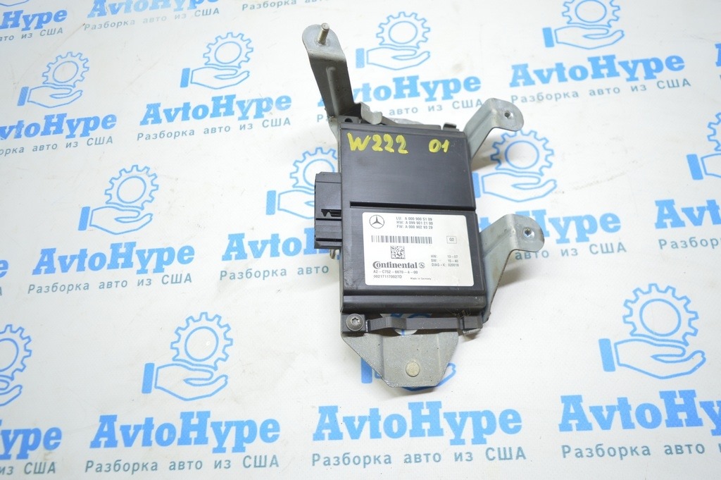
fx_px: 540
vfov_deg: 47.9
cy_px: 240
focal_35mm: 27
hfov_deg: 67.4
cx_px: 360
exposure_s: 1/40
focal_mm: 18
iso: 400
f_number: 3.5
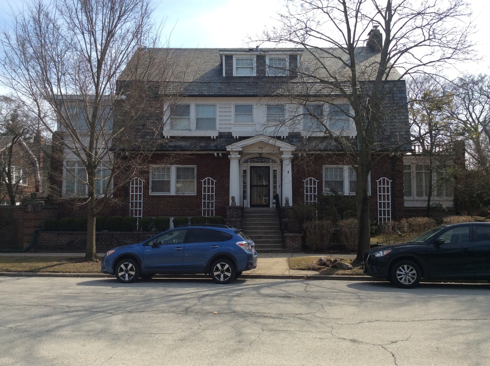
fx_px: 452
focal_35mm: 32
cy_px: 183
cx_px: 245
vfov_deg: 44.1
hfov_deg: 56.9
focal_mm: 3.3
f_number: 2.4
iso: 32
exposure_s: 1/1244
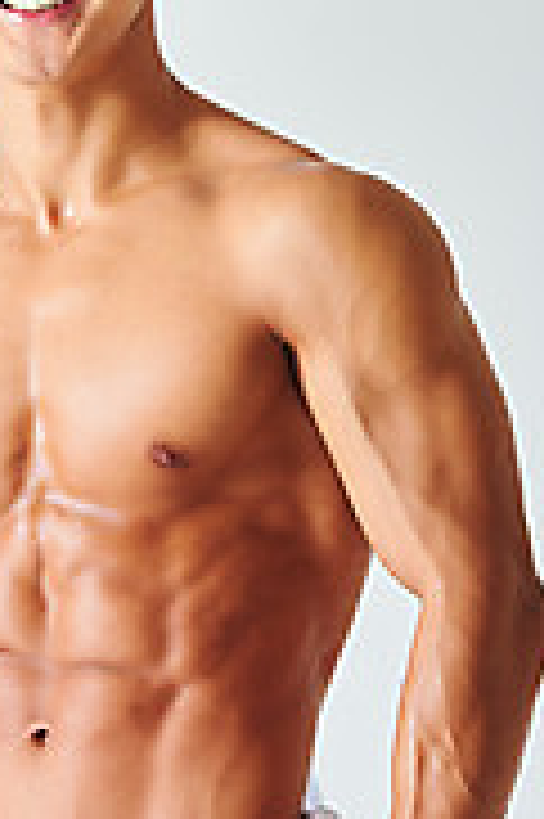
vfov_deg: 5.7
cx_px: 70
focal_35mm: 363
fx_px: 8243
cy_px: 360
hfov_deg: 3.8
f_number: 11
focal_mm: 165
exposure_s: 1/125
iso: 100
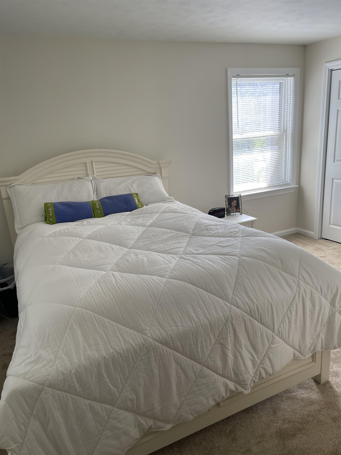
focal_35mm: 25
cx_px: 170
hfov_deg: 54.9
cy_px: 228
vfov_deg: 69.4
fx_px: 328
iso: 40
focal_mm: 5.1
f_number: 1.6
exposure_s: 1/121
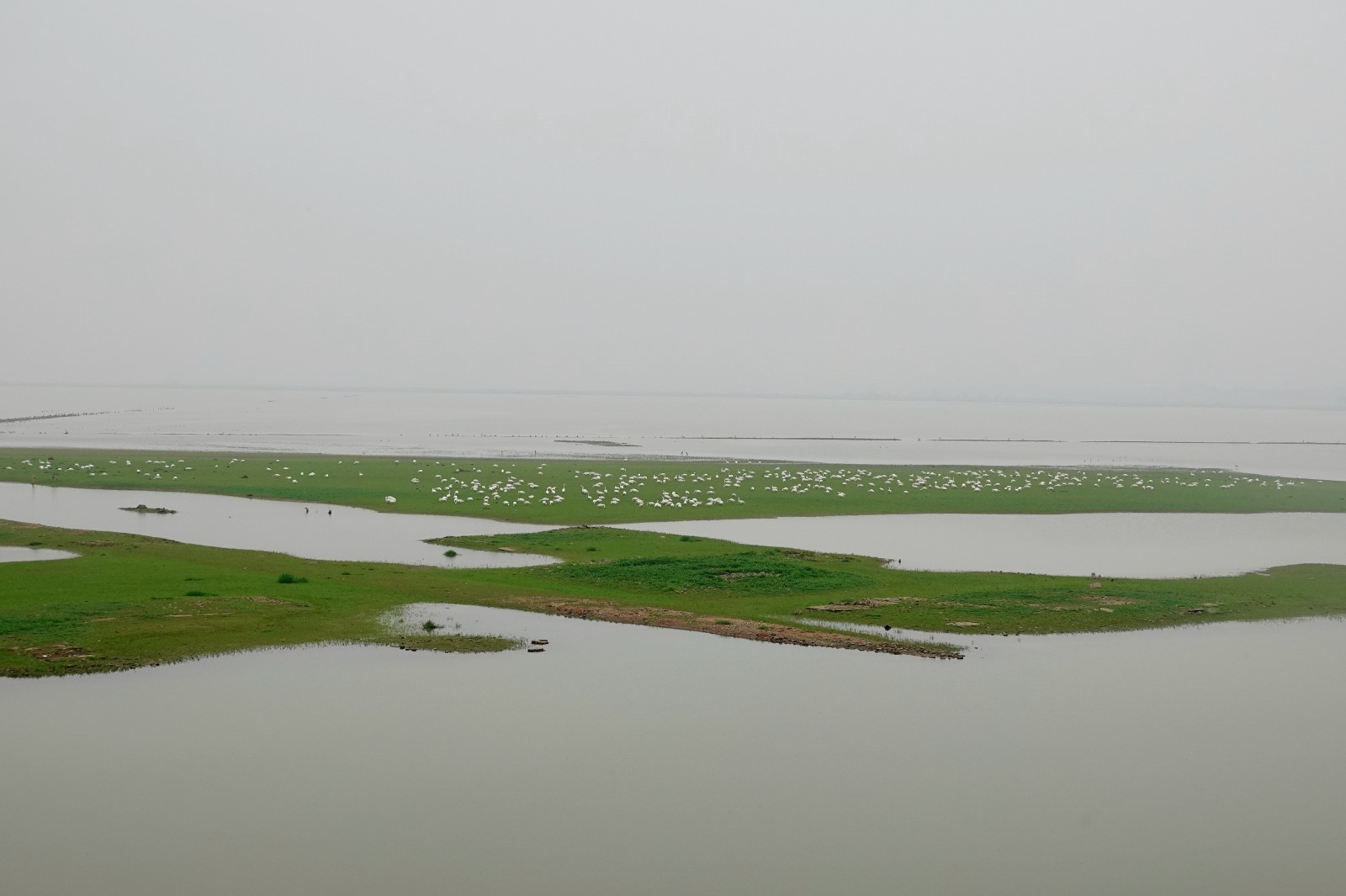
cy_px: 448
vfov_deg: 26.0
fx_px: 1944
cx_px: 673
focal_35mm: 52
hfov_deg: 38.2
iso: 100
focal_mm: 18.92
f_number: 3.2
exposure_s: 1/200
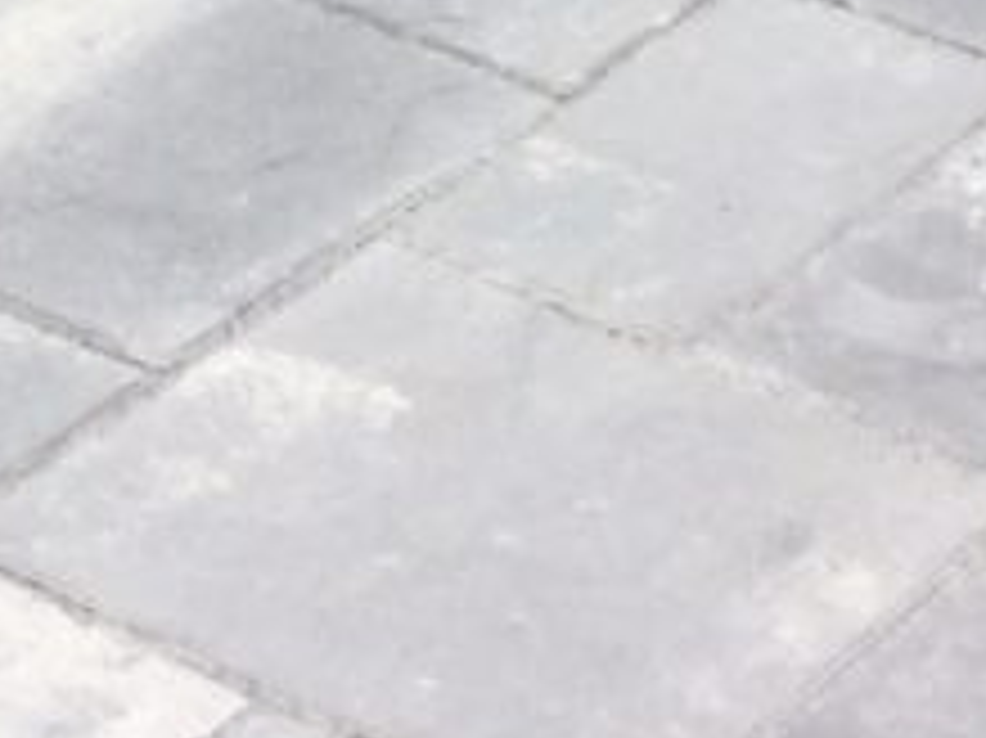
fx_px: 6035
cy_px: -1912
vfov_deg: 6.1
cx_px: -329
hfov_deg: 9.2
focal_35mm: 212
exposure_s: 1/321
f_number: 2.2
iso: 32
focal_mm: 4.15
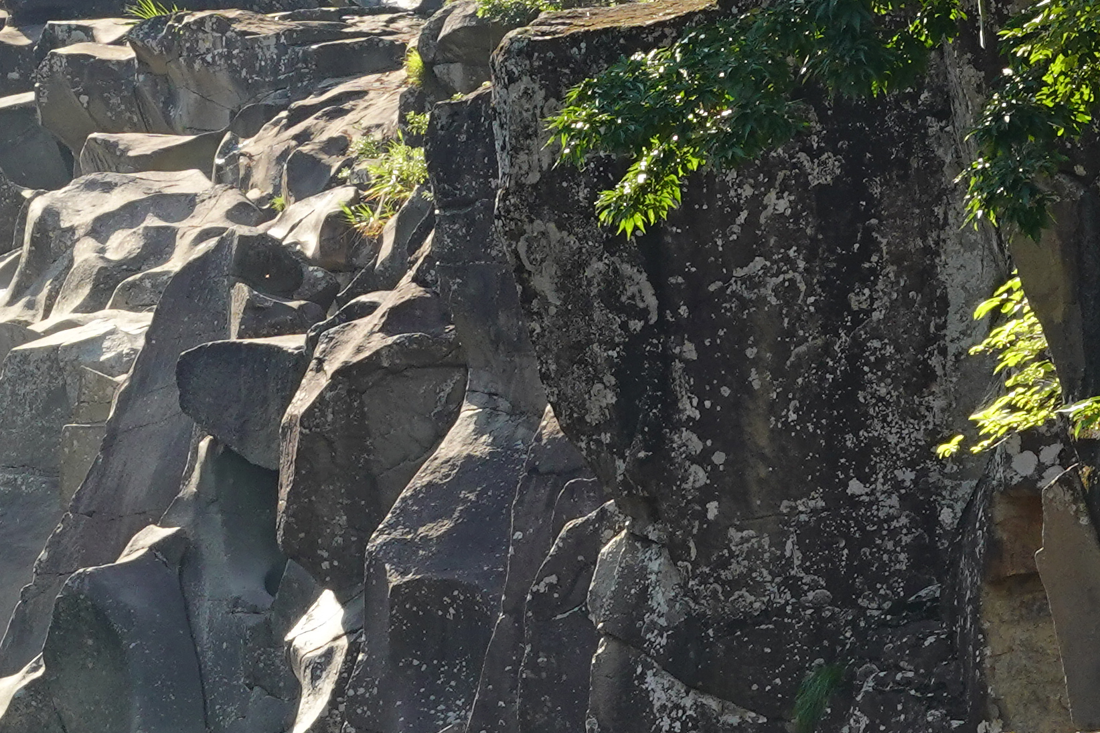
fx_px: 11701
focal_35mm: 383
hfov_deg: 5.4
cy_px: 878
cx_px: 171
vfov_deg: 3.6
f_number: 7.1
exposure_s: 1/125
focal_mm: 41.93
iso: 200
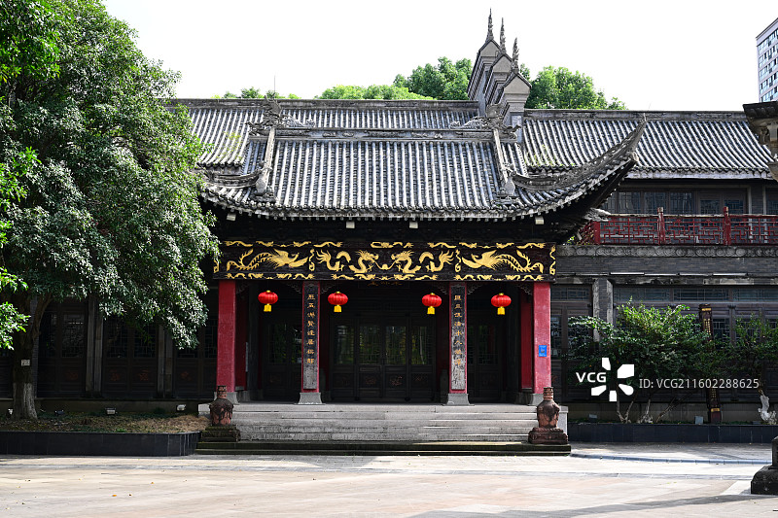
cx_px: 389
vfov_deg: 27.0
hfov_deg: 39.6
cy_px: 259
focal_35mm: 50
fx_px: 1080
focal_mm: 50
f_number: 7.1
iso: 200
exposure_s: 1/200
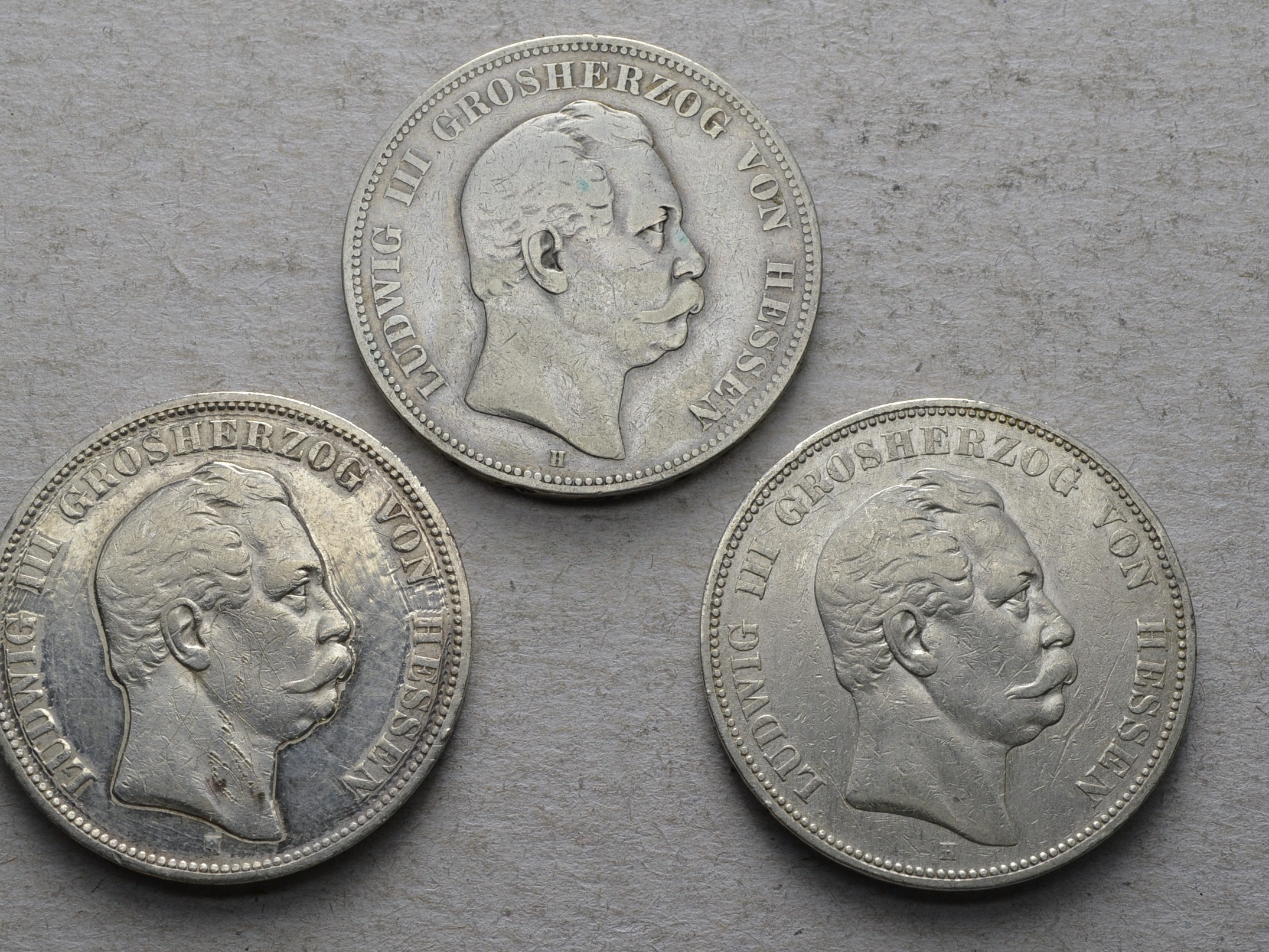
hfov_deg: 29.4
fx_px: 2420
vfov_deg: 22.3
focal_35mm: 66
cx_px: 598
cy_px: 473
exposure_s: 1/250
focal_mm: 40
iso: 400
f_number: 14
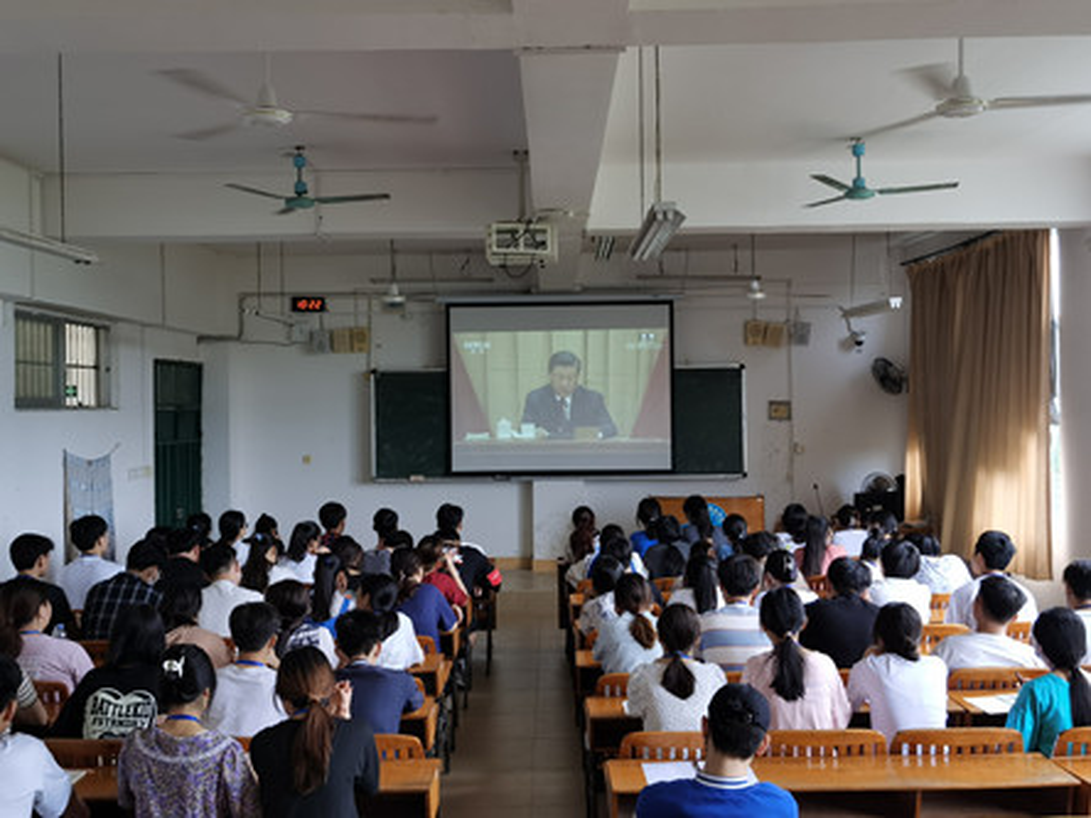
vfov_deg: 37.7
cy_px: 409
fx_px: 1198
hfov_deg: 49.0
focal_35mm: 38
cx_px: 546
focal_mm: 5.56
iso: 125
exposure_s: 1/120
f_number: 1.6
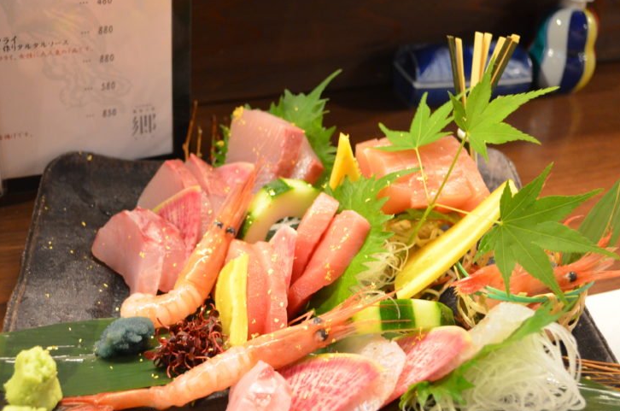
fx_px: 945
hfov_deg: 36.3
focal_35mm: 55
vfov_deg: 24.4
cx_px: 312
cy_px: 266
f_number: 4.2
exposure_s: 1/10
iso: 1600
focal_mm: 26
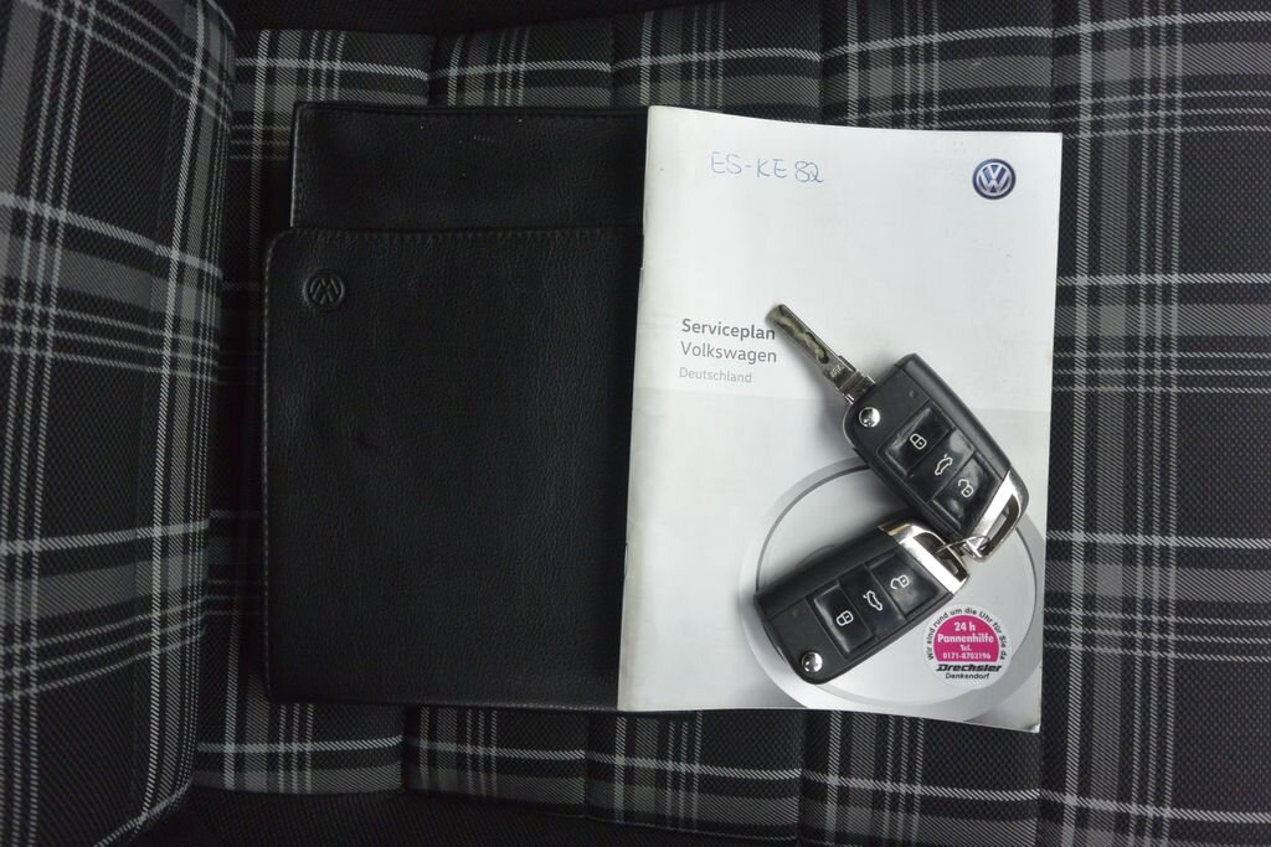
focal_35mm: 27
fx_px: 953
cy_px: 424
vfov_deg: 47.9
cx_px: 636
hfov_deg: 67.4
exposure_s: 1/125
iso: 280
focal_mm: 10
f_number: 3.5
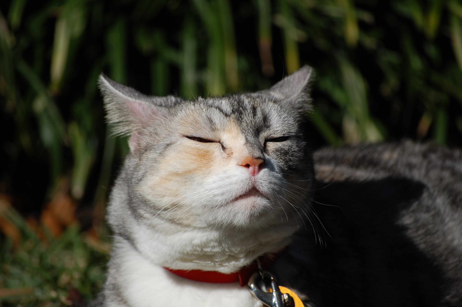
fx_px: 3847
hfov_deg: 6.9
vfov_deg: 4.6
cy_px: 154
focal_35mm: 300
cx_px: 231
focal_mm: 200
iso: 250
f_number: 5.6
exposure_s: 1/2000
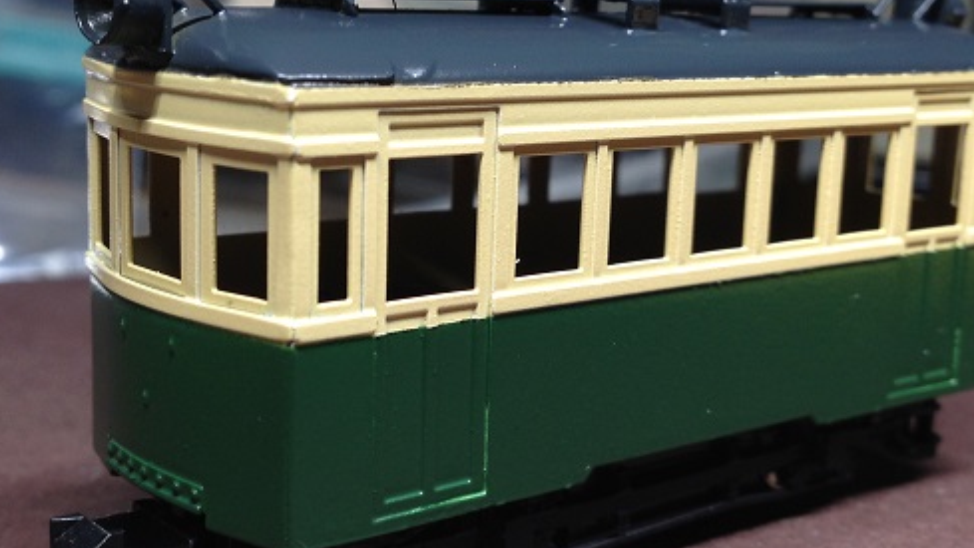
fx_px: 1550
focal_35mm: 60
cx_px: 512
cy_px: 287
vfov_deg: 20.0
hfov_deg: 34.9
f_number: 2.4
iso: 50
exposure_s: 1/24
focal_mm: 4.12
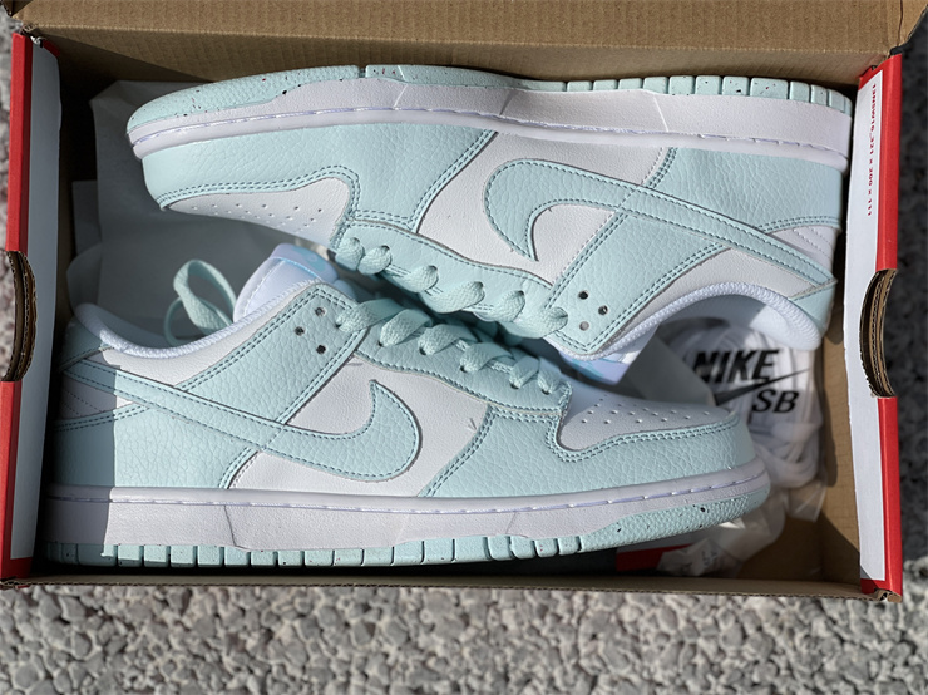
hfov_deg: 30.3
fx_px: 1715
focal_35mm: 64
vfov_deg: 22.9
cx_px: 464
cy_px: 348
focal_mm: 7.5
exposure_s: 1/5525
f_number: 2.2
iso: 32
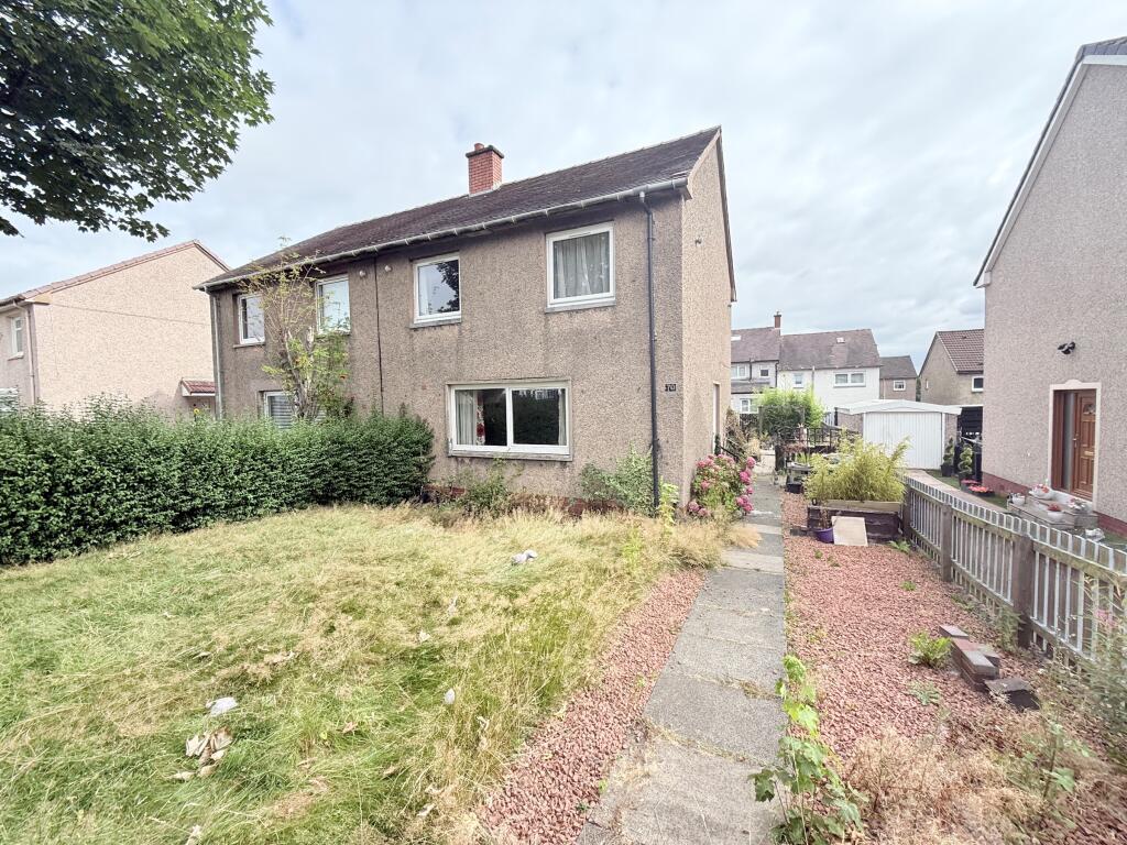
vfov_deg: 85.7
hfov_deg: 102.1
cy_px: 422
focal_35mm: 14
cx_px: 564
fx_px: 456
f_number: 2.2
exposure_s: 1/789
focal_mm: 2.22
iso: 64
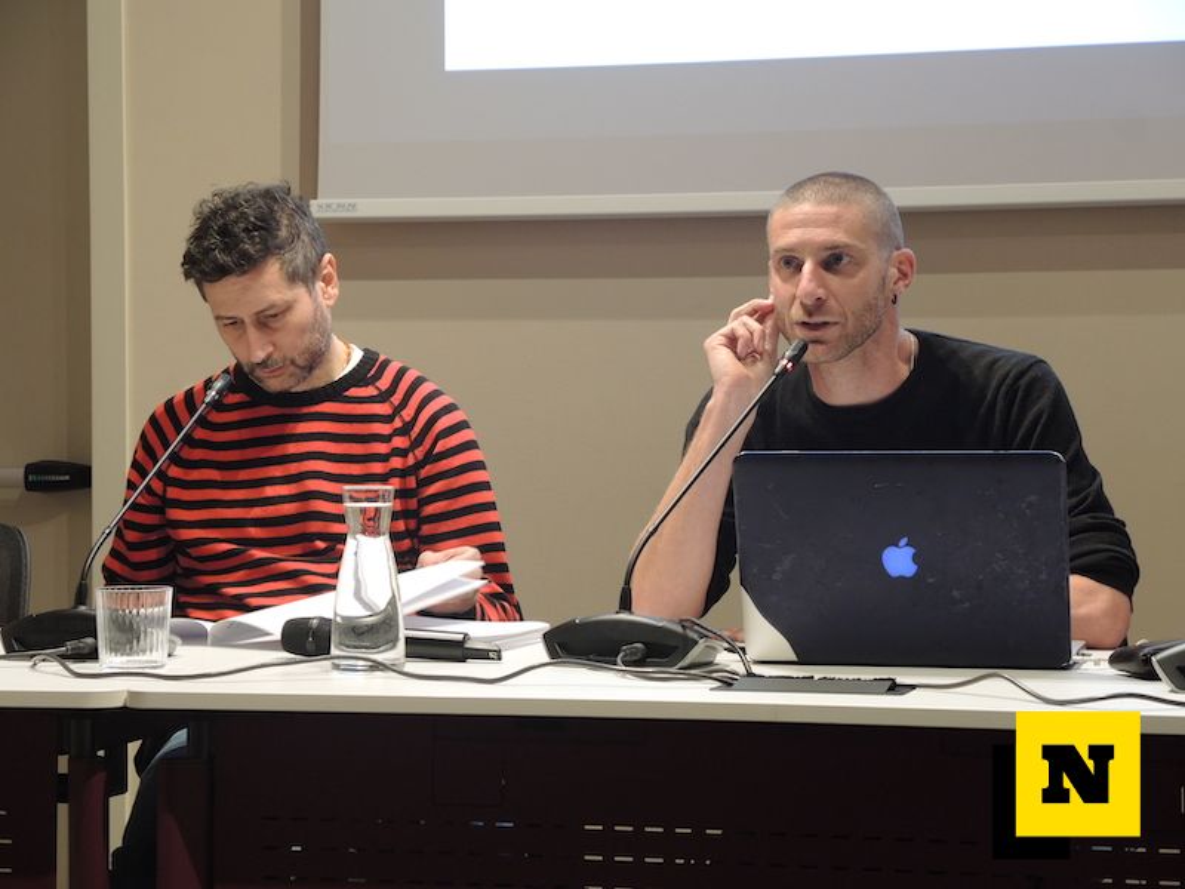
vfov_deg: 16.1
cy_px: 444
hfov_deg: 21.3
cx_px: 592
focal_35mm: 92
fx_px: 3149
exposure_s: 1/40
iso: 400
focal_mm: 19.7
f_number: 3.2
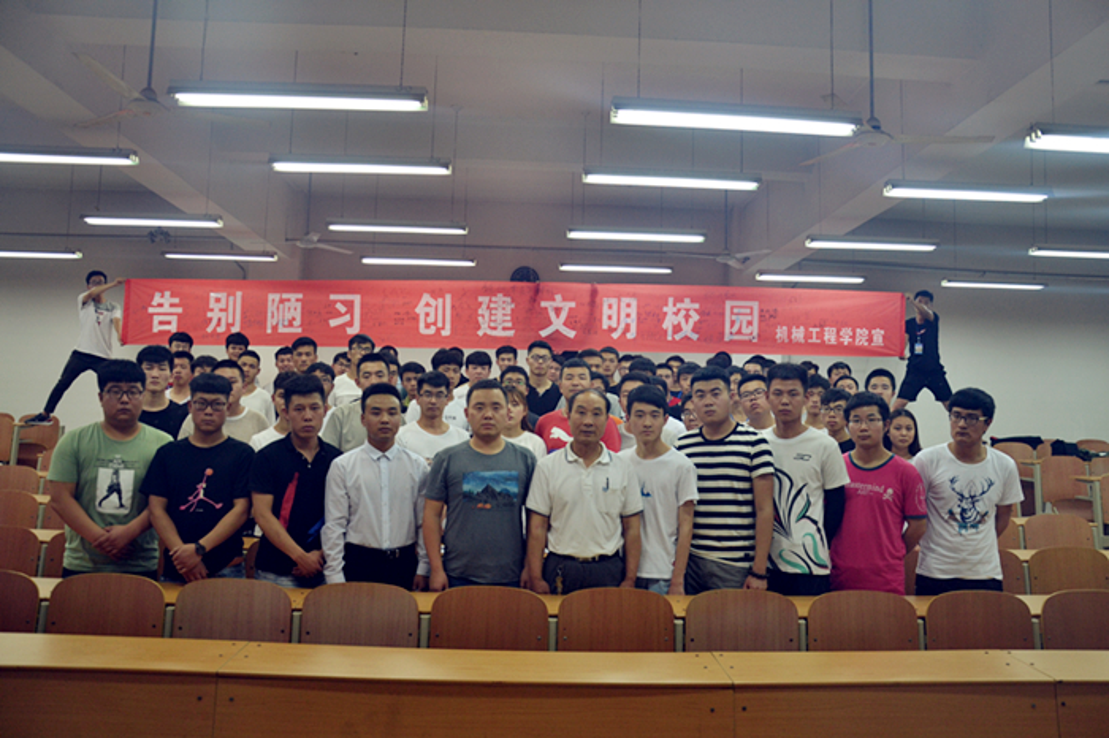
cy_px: 369
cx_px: 554
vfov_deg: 47.9
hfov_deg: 67.4
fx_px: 831
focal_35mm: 27
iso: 500
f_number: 3.5
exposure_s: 1/60
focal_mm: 18
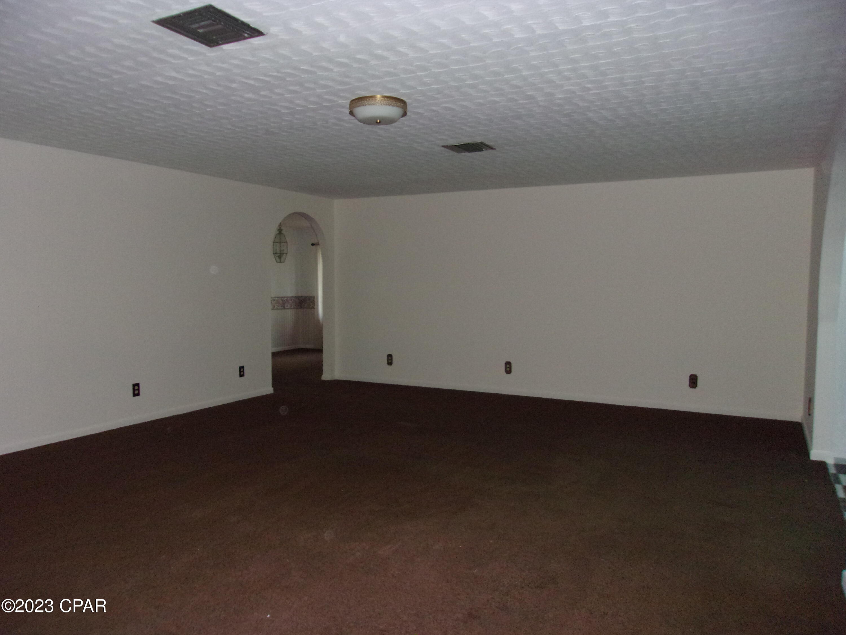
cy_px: 318
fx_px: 660
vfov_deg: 51.4
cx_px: 423
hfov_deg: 65.3
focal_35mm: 27
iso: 400
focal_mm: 4.9
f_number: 3
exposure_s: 1/34
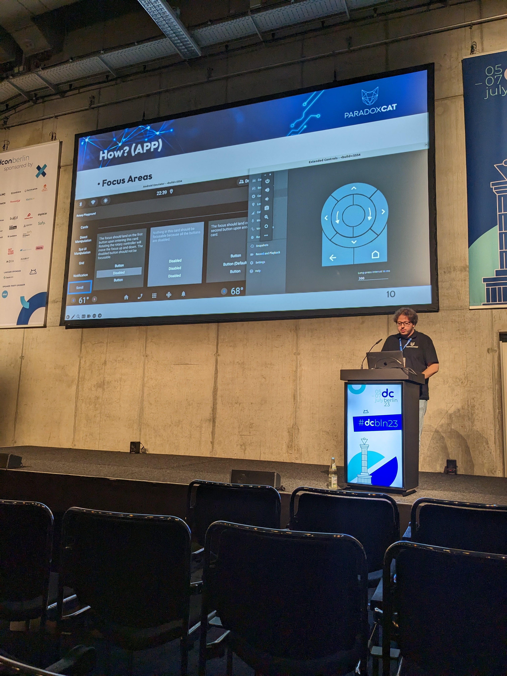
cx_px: 254
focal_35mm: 27
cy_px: 338
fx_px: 527
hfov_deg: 51.4
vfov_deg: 65.3
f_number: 1.73
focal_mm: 4.38
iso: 91
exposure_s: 1/99.9
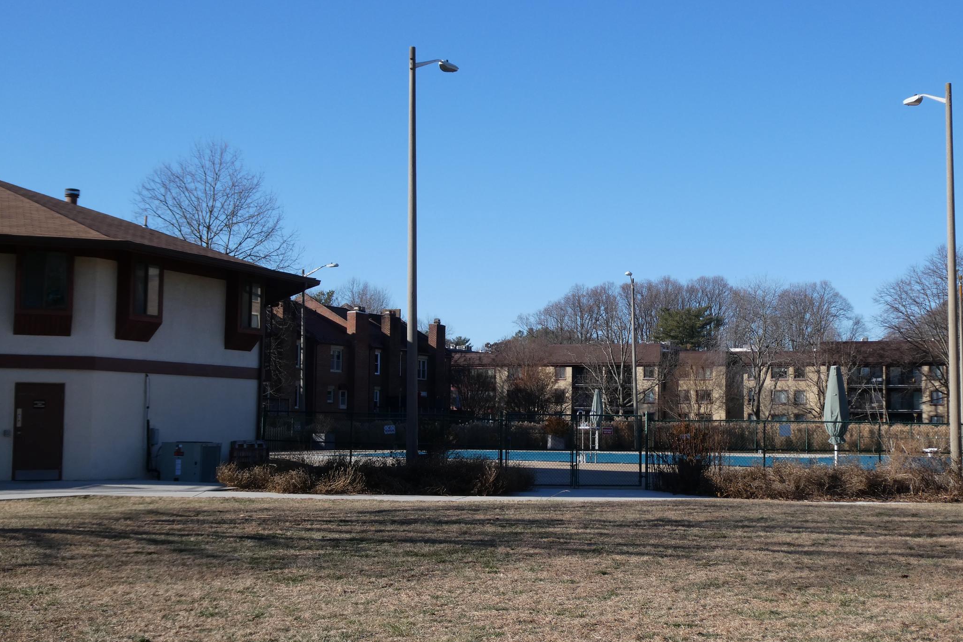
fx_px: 1311
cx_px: 481
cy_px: 339
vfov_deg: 27.5
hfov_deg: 40.3
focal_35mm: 49
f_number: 4
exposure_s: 1/640
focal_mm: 8.4
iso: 80
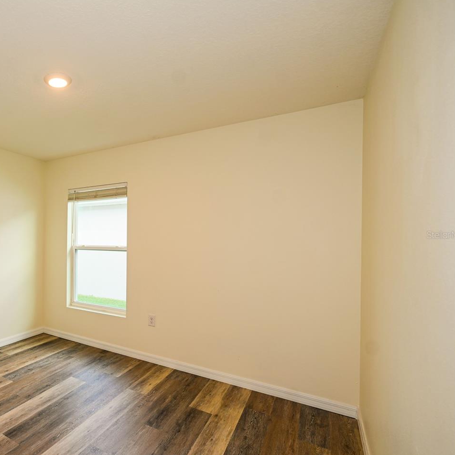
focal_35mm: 21
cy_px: 235
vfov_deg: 72.9
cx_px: 87
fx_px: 308
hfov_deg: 65.8
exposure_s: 1/60
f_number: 4
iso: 1600
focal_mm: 14.5
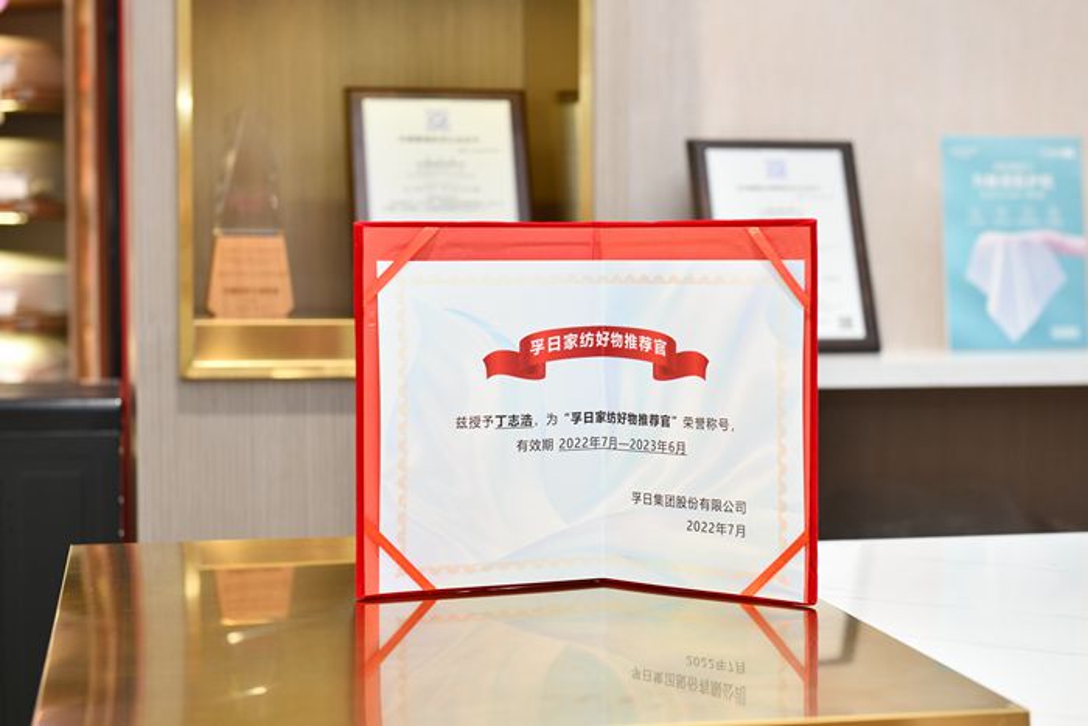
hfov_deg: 28.8
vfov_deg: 19.5
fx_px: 2116
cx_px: 544
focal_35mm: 70
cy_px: 363
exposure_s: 1/160
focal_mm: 70
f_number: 5
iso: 800
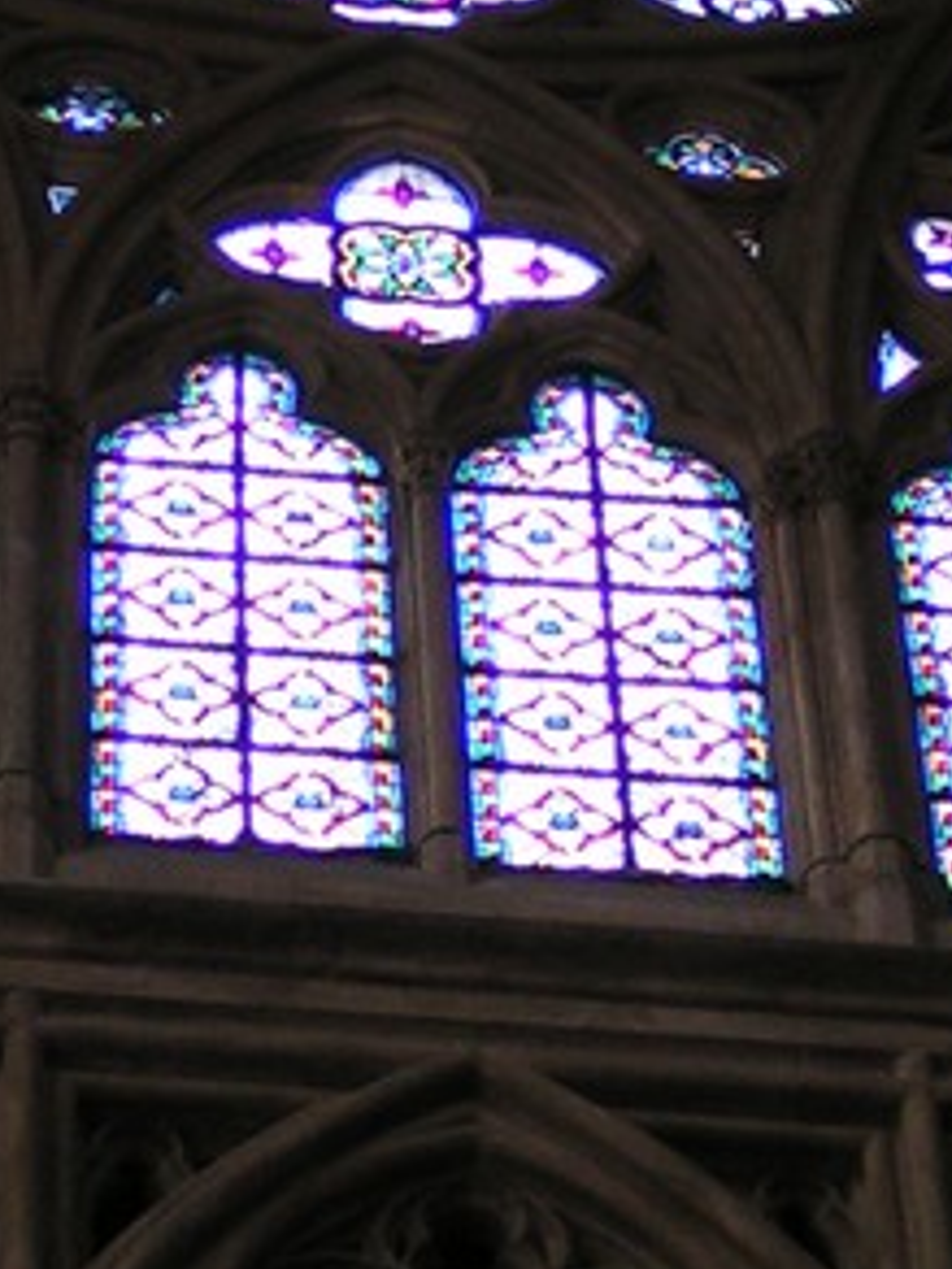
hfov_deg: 7.1
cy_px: 897
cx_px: 391
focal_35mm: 208
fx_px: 7627
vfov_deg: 9.5
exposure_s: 1/60
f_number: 3.2
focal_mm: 8.7
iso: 80
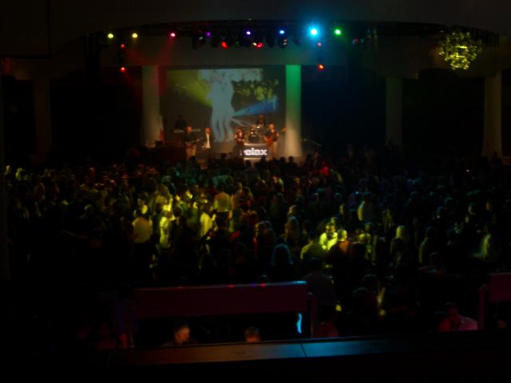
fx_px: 723
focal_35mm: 49
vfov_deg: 29.7
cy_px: 192
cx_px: 256
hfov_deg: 38.9
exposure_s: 1/8
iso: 50
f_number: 3.1
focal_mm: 8.2
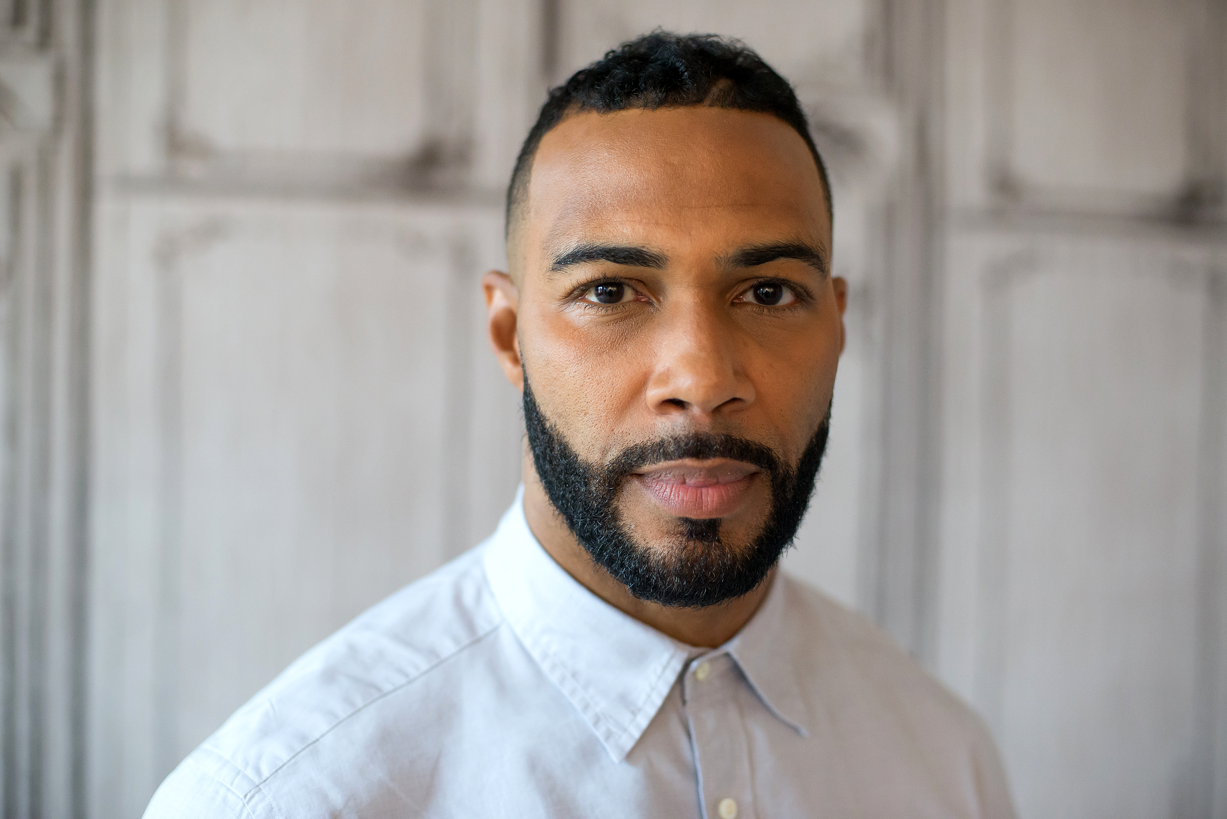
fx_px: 1705
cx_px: 614
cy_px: 410
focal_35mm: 50
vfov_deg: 27.0
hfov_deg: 39.6
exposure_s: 1/200
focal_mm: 50
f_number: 2.5
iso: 2000
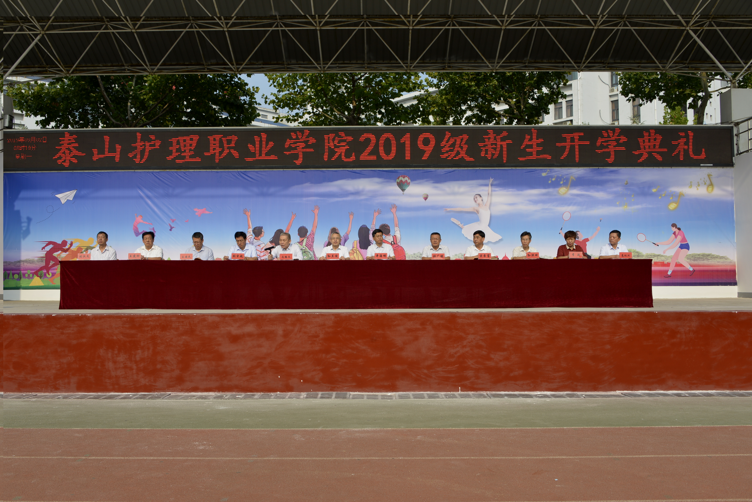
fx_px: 710
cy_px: 251
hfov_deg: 55.8
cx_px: 376
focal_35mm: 34
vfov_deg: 38.9
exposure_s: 1/320
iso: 250
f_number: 10
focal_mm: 34
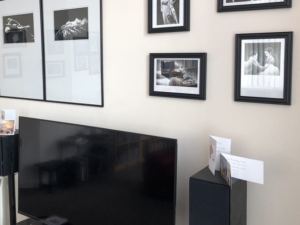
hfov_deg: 45.0
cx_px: 97
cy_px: 87
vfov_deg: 35.0
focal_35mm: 41
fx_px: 355
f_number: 1.8
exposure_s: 1/50
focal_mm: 3.99
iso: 32
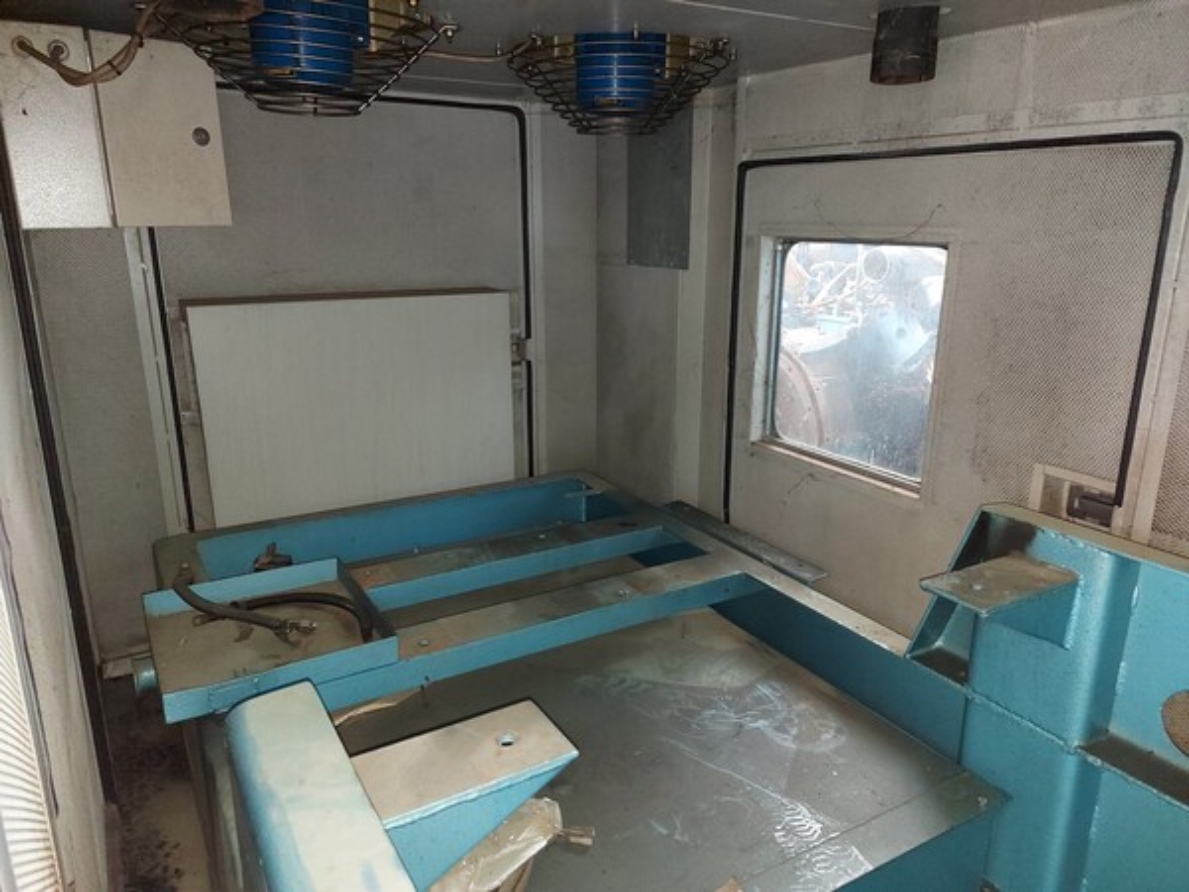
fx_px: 824
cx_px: 594
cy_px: 446
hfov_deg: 71.6
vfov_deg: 56.8
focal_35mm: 24
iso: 500
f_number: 1.8
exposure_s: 1/25
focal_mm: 5.23
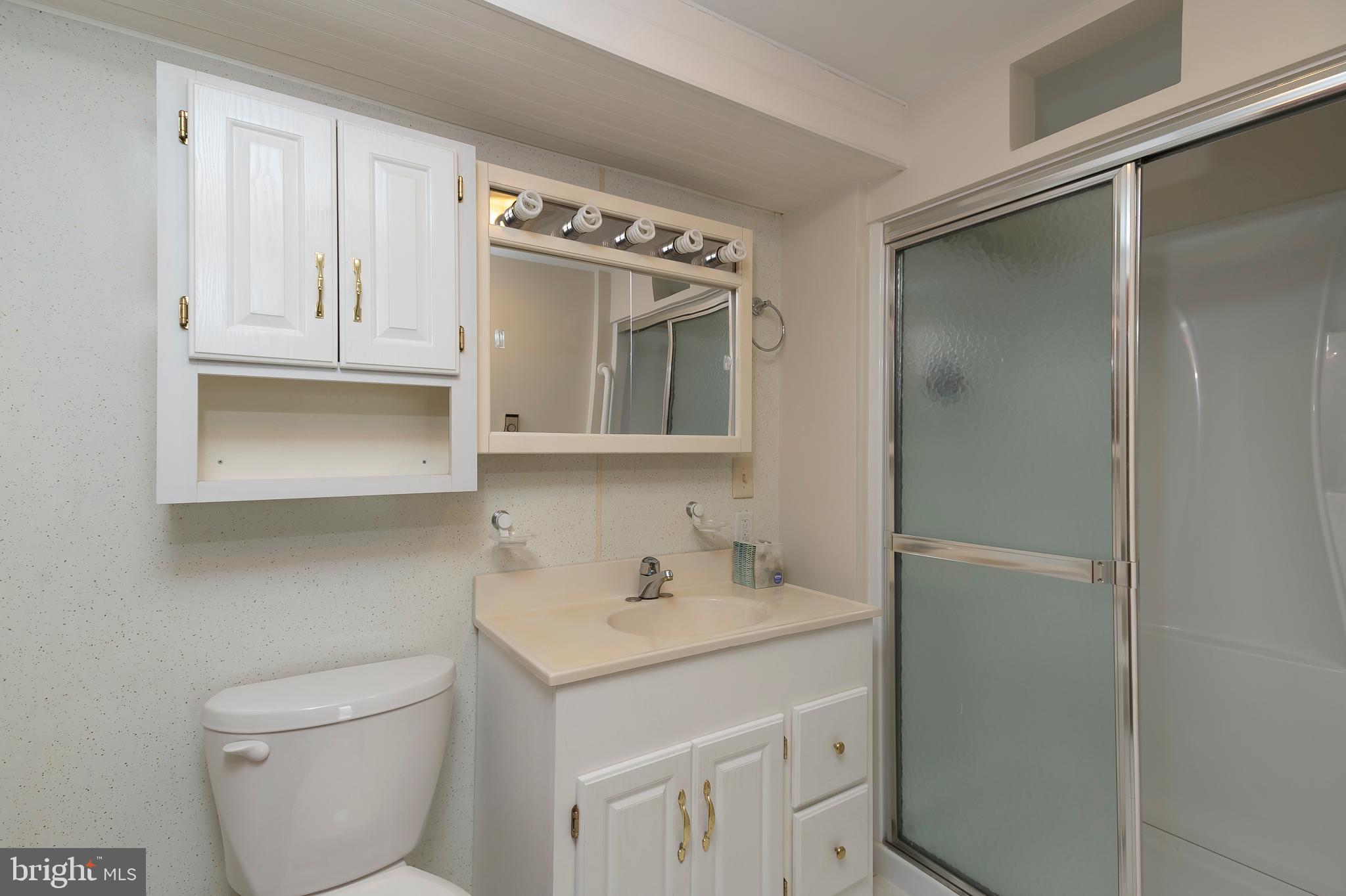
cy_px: 448
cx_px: 673
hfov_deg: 93.3
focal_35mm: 17
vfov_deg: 70.4
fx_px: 635
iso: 320
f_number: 8
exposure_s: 1/15
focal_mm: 17
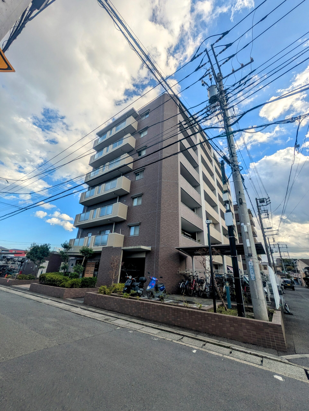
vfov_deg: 102.0
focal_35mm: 14
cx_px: 154
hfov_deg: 85.7
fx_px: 167
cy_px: 206
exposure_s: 1/1658
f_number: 2.2
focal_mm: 1.83
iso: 48
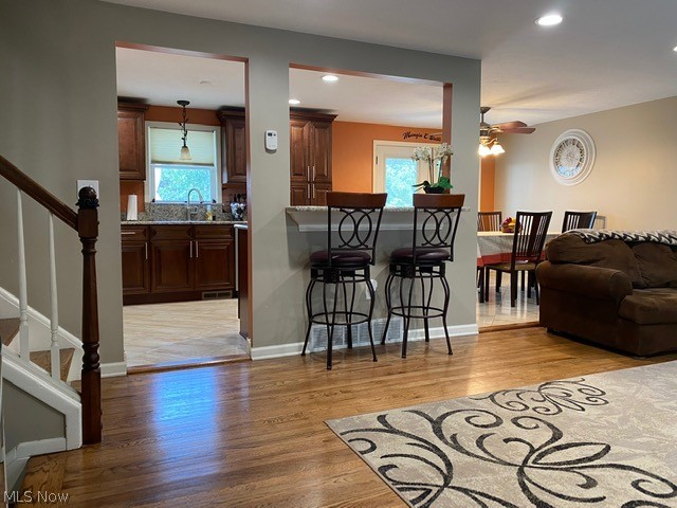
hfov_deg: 67.3
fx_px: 508
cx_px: 338
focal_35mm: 26
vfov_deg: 53.1
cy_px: 254
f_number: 1.8
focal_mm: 4.25
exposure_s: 1/60
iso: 160
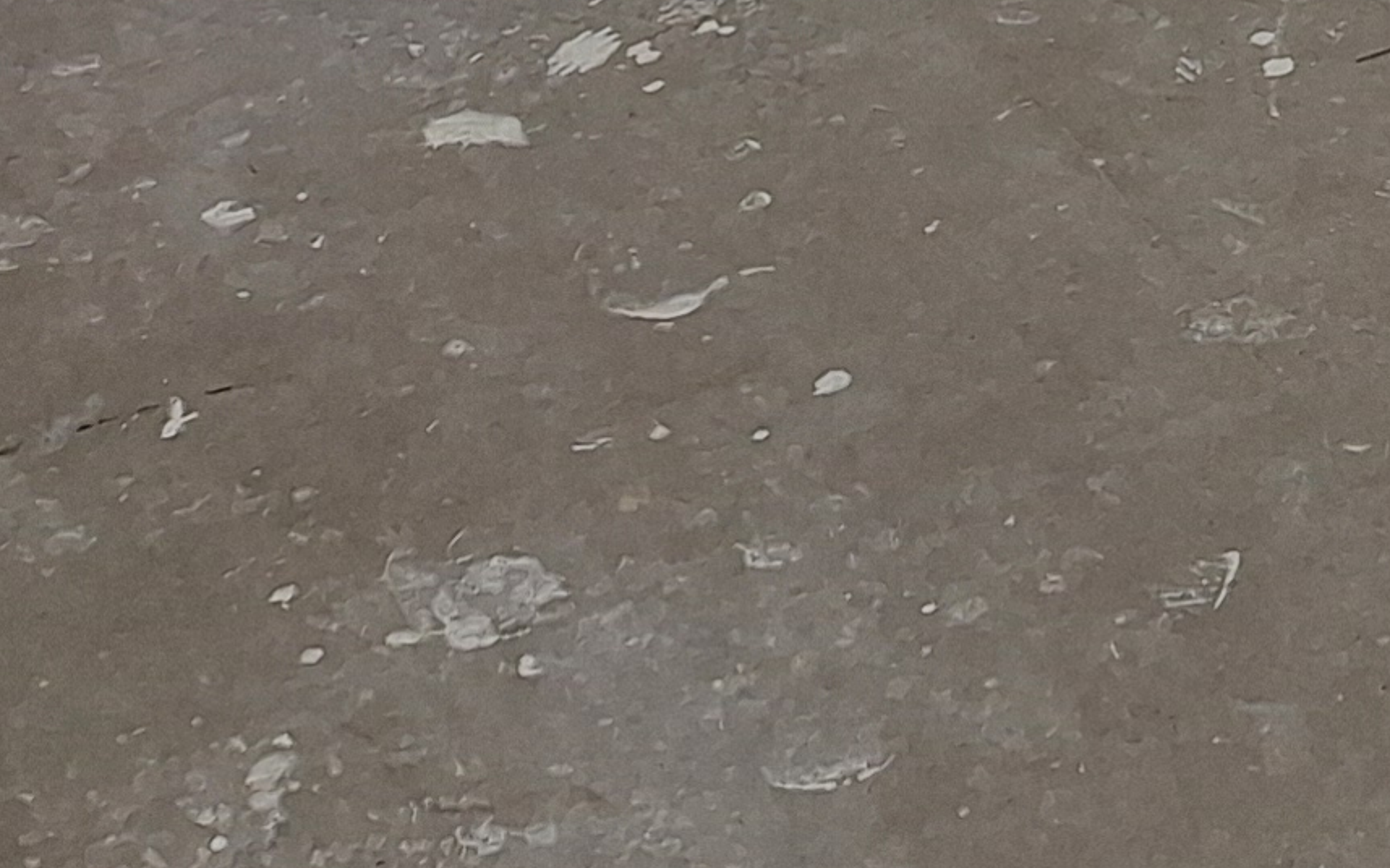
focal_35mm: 116
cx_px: 2124
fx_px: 4394
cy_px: -1537
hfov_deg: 16.3
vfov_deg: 9.4
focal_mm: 5.54
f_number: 1.8
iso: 64
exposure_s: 1/50
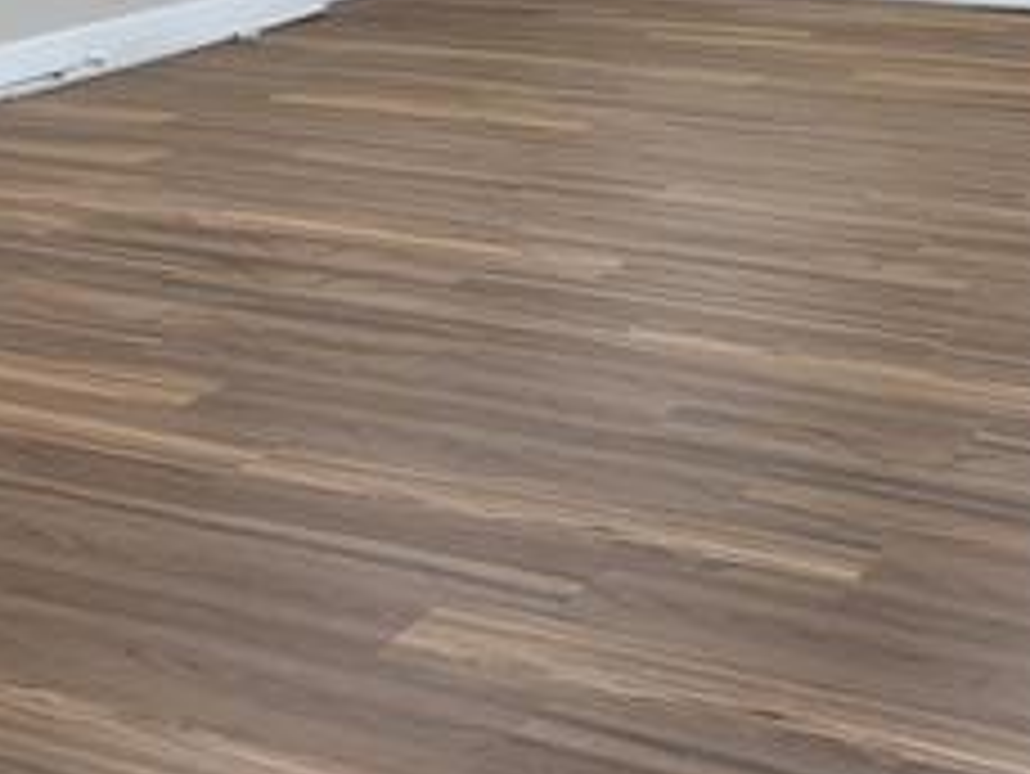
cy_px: -4
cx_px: 738
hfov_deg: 28.6
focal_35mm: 67
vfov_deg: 21.2
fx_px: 1995
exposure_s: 1/192
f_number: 1.78
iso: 80
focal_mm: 6.76
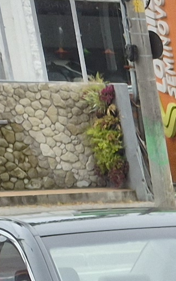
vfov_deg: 10.0
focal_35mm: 190
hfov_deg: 4.9
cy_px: 611
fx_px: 1457
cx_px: 1022
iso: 25
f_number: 1.8
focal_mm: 5.4
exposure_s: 1/740
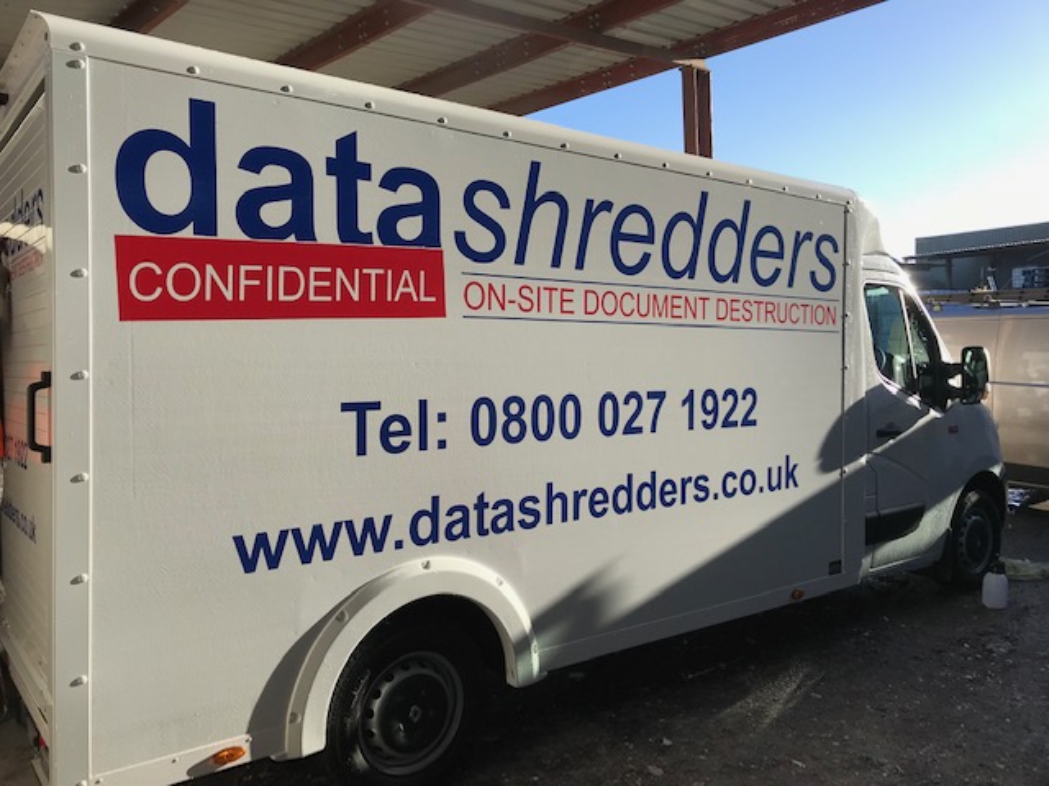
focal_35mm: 28
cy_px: 393
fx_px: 849
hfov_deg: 63.4
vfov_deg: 49.7
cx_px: 524
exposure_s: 1/1053
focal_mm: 3.99
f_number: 1.8
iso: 20
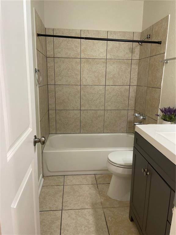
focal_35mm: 26
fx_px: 176
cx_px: 88
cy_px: 118
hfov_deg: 53.1
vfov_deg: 67.3
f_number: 1.6
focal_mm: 4.2
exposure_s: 1/60
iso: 64
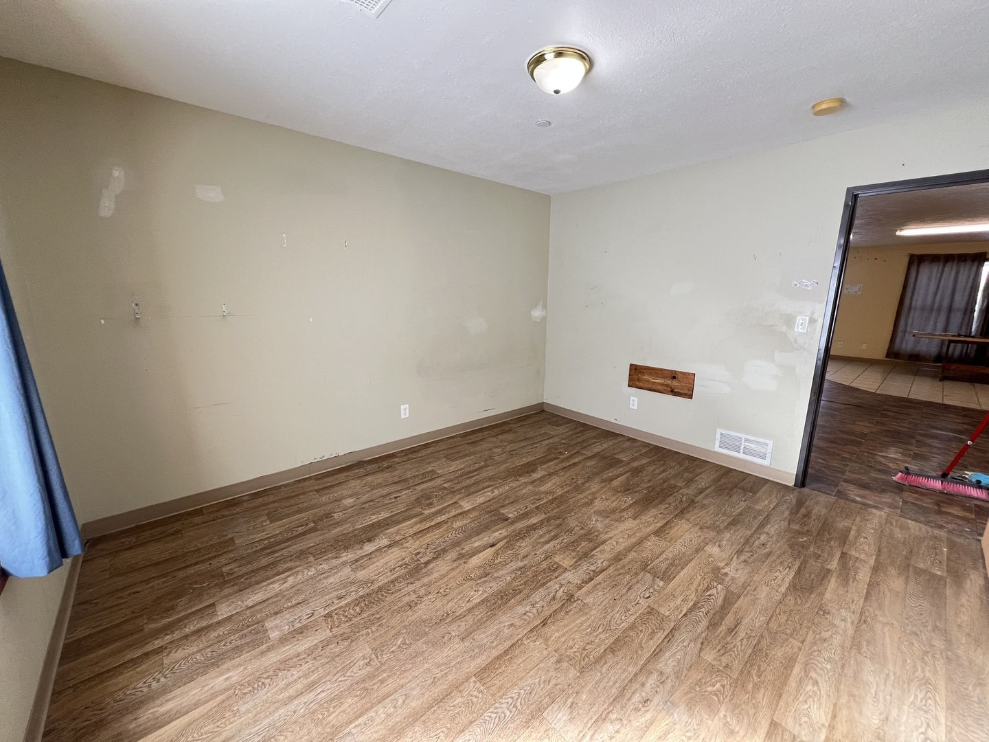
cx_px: 494
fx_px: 371
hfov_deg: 106.2
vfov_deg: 89.9
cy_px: 371
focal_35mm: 13
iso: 250
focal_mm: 1.57
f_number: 1.8
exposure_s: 1/93
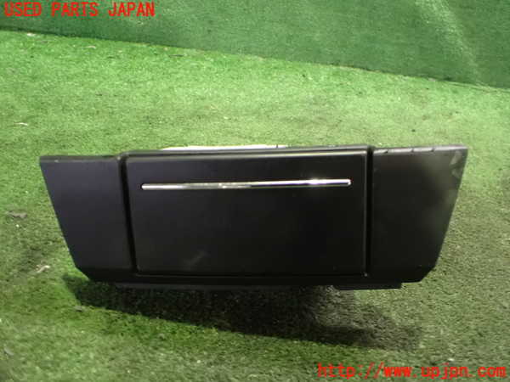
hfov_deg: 60.0
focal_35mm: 30
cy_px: 191
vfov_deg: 46.8
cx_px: 255
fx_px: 442
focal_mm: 5.4
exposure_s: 1/30
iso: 1600
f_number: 2.3
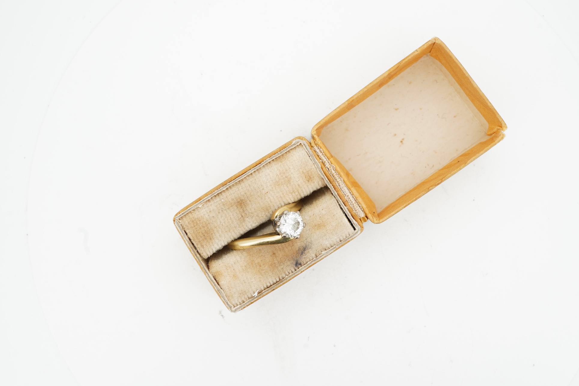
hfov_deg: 42.7
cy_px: 190
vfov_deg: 29.2
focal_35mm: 46
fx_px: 740
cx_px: 296
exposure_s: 1/50
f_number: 22
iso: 125
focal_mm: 30
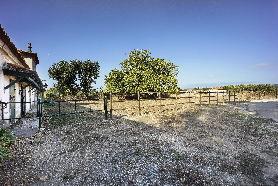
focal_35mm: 15
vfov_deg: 77.3
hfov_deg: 100.4
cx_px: 139
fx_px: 116
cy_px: 93
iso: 200
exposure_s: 1/30
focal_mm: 10
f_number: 6.3
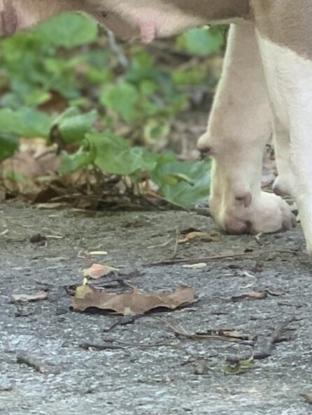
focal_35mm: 224
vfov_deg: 8.7
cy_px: -143
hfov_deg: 6.6
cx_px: 101
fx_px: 2690
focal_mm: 6
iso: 80
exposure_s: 1/122
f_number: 2.4
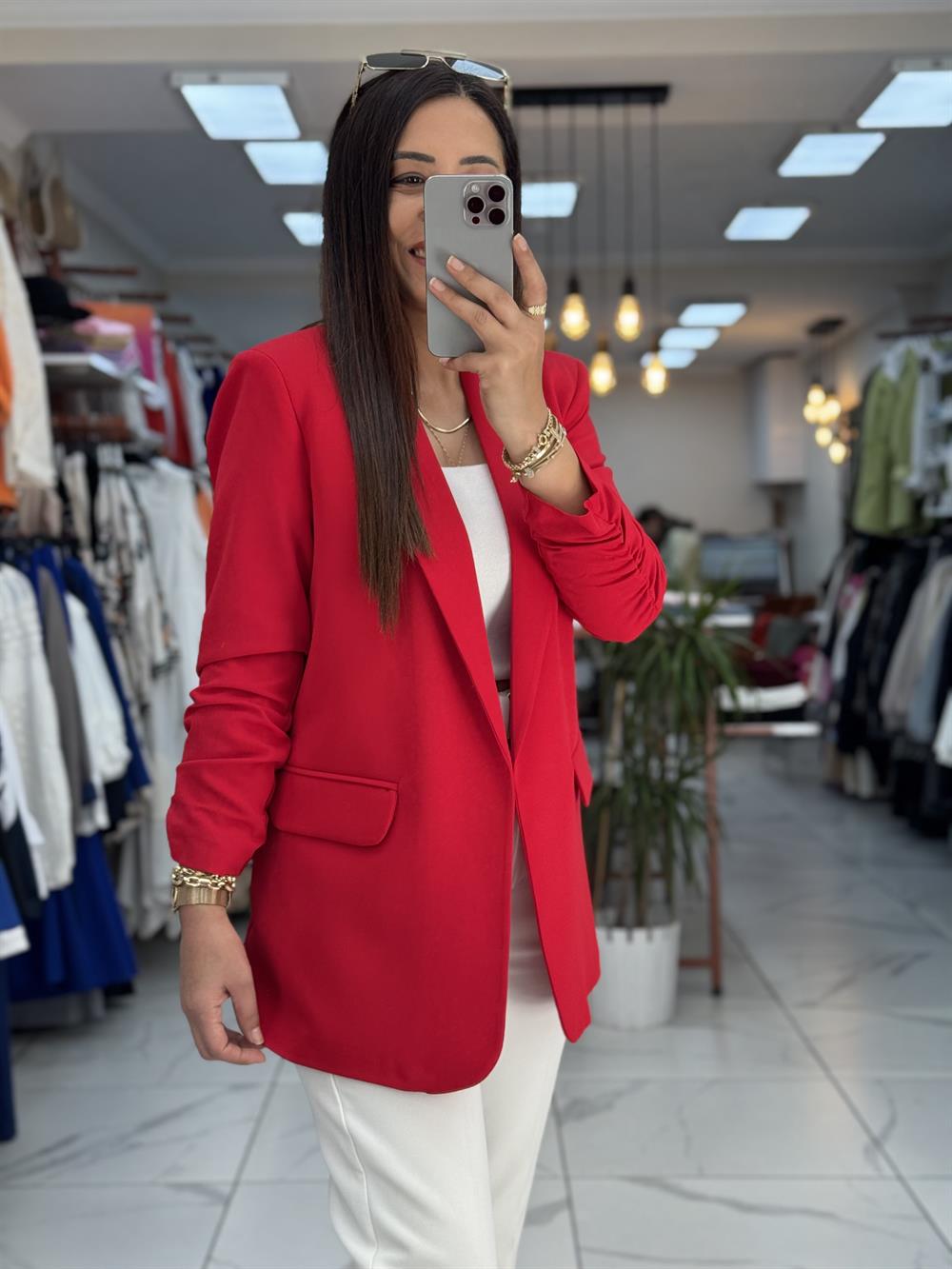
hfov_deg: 30.3
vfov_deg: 39.7
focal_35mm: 48
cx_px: 476
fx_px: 1760
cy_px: 634
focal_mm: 6.76
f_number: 1.78
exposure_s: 1/100
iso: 64
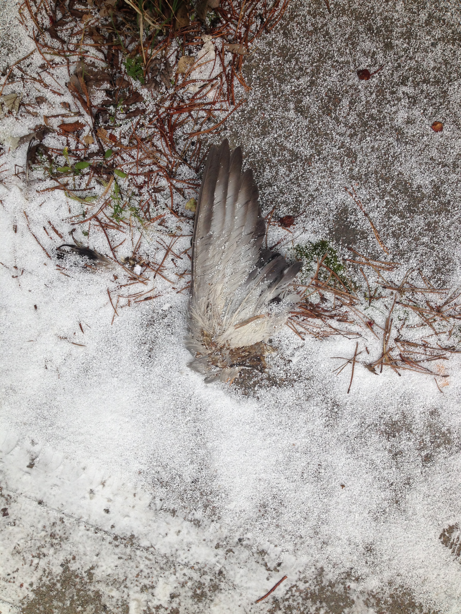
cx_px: 230
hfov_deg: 40.7
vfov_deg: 52.6
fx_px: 621
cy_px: 307
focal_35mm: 35
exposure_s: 1/180
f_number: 2.4
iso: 50
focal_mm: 4.28
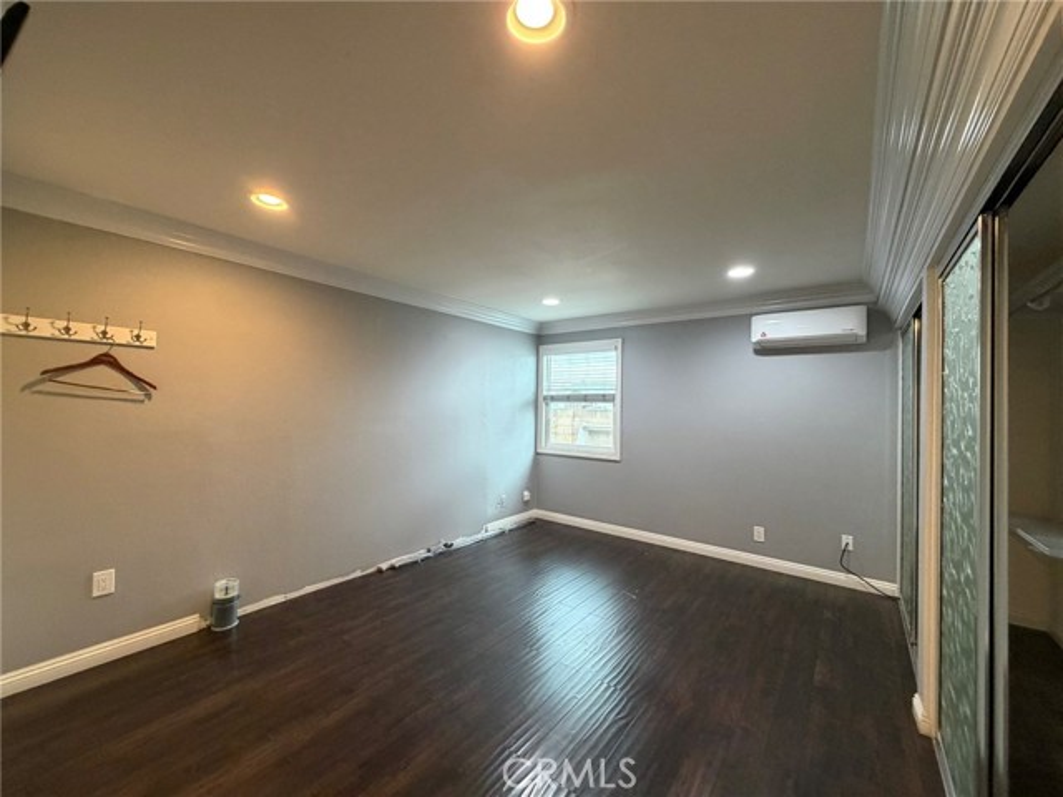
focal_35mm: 14
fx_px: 430
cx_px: 532
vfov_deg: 85.7
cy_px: 398
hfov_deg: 102.1
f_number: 2.2
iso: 400
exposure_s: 1/60
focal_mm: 2.22
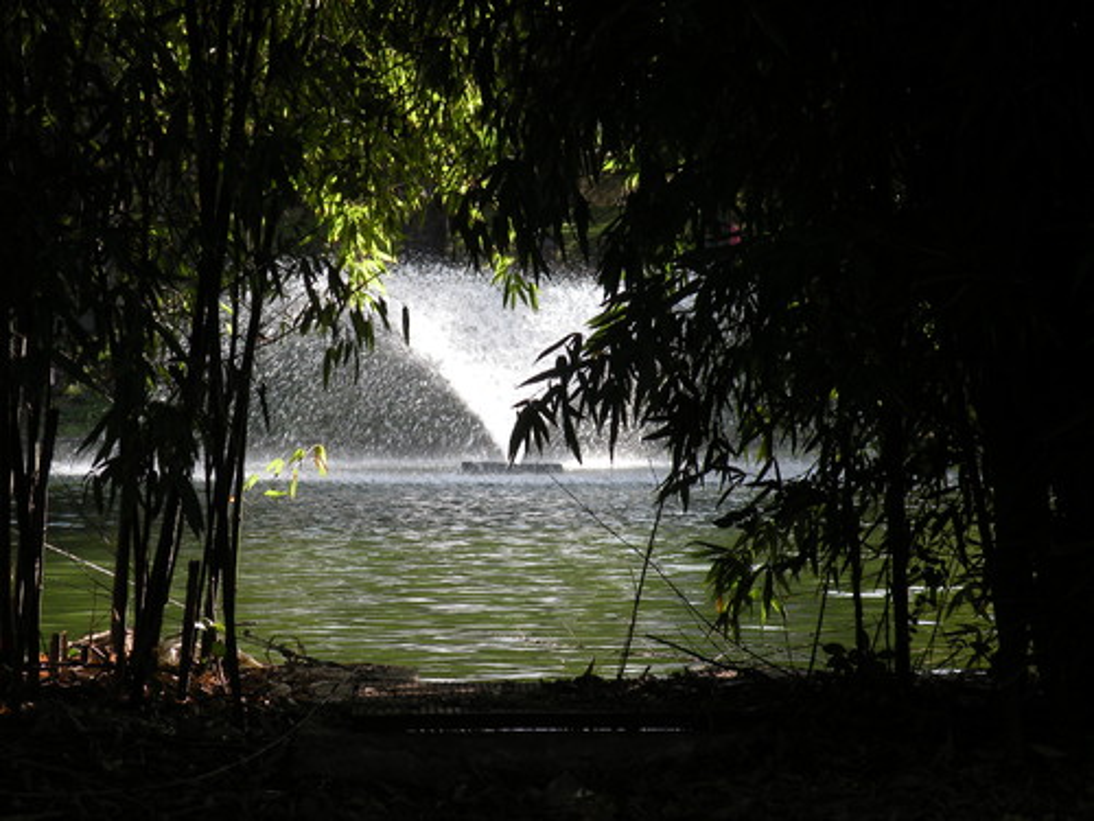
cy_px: 410
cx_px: 547
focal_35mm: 101
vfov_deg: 14.6
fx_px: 3192
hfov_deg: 19.4
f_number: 4
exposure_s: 1/144
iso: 64
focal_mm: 17.9
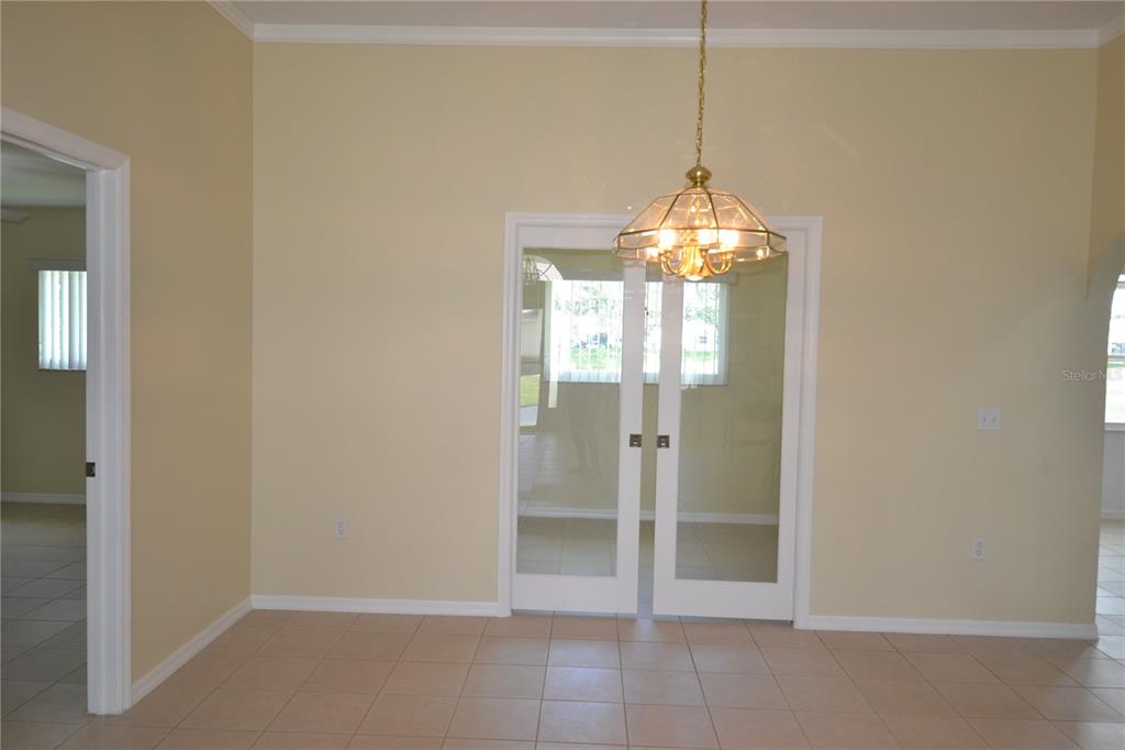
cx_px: 562
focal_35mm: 26
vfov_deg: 50.4
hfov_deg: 70.5
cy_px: 375
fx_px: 797
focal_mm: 17
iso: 400
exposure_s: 1/60
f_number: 4.2
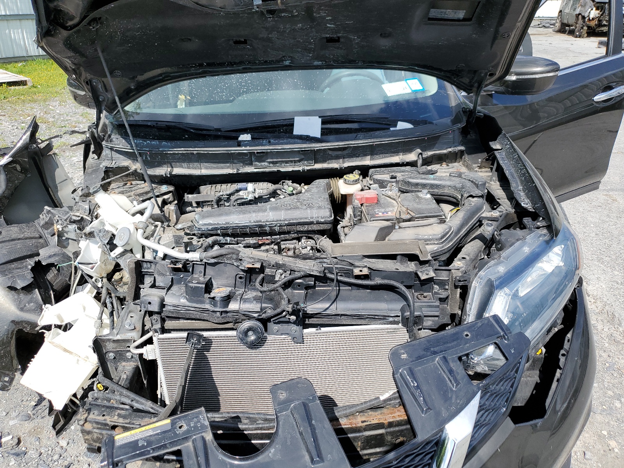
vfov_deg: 53.1
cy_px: 234
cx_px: 312
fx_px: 469
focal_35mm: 26
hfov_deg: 67.3
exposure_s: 1/2000
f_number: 1.5
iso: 50
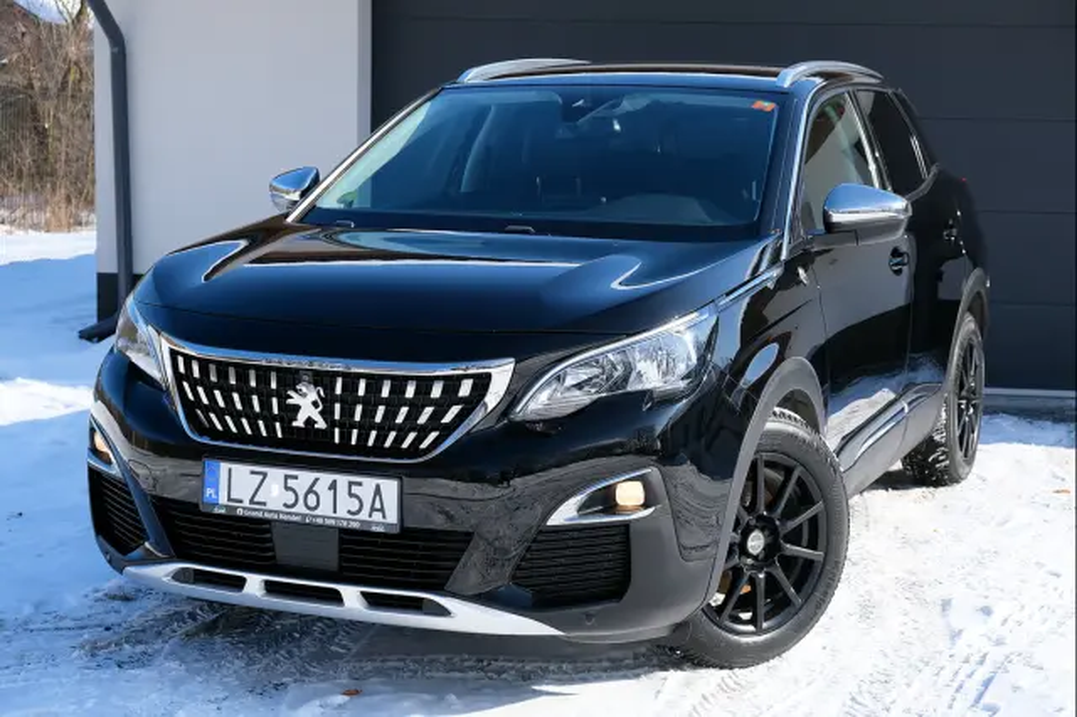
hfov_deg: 32.9
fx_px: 1824
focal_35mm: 61
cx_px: 538
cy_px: 358
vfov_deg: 22.2
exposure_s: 1/750
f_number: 5.6
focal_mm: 40.7
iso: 320
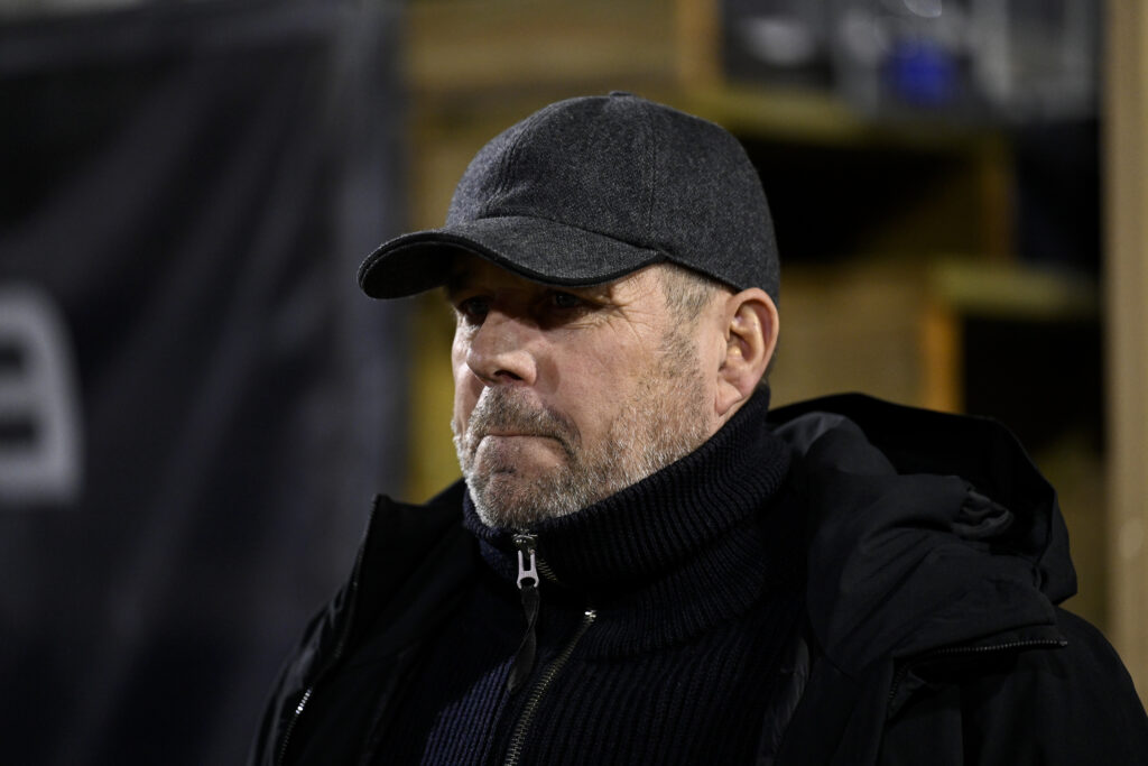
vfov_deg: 6.9
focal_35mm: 200
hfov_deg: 10.3
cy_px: 383
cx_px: 574
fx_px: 6378
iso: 2500
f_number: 2.8
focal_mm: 200
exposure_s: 1/1000
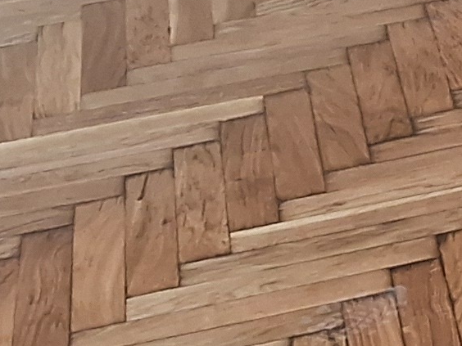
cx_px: 1380
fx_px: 2509
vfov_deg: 7.1
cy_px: -698
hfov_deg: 8.7
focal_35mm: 188
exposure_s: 1/50
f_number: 1.8
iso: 320
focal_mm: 3.98
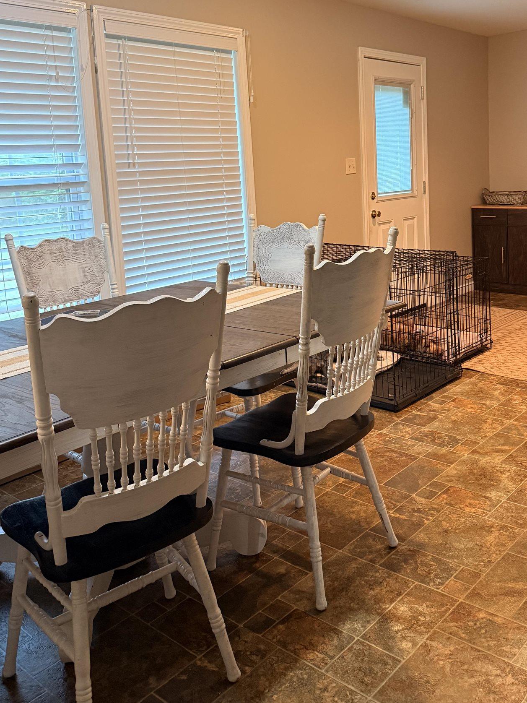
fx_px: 670
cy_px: 234
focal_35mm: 33
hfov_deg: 42.6
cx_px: 328
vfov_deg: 54.2
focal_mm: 6.76
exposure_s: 1/60
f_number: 1.78
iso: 400
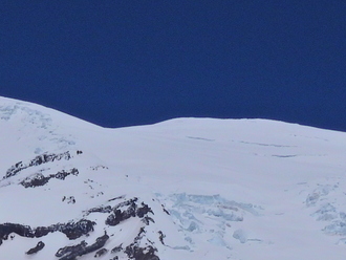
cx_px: -25
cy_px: 502
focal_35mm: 446
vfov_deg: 3.3
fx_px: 4461
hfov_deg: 4.4
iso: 100
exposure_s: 1/2000
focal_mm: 20.5
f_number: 8
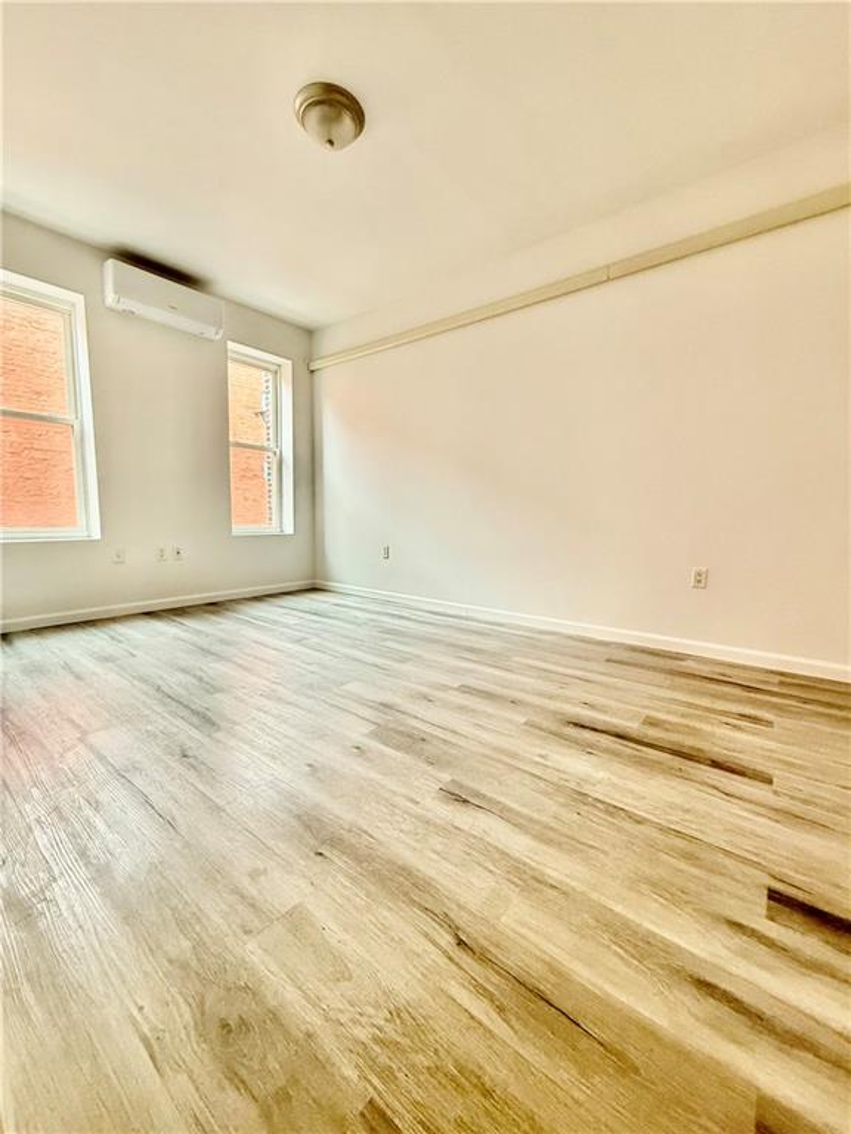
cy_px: 567
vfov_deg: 102.1
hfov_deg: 85.7
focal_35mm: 14
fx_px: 459
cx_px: 426
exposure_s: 1/60
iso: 500
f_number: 2.2
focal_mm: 2.22
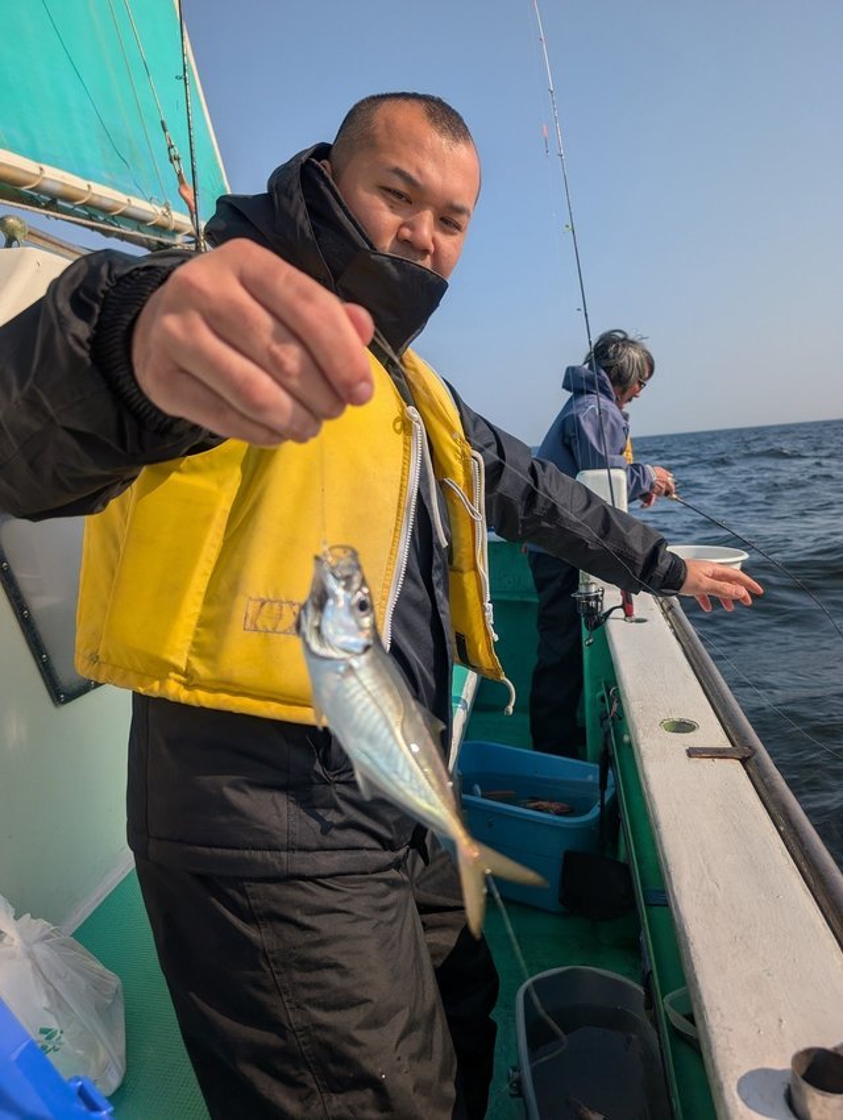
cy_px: 560
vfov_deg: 71.5
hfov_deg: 56.9
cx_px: 422
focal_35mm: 24
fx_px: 777
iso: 18
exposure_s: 1/1764
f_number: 1.68
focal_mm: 6.9
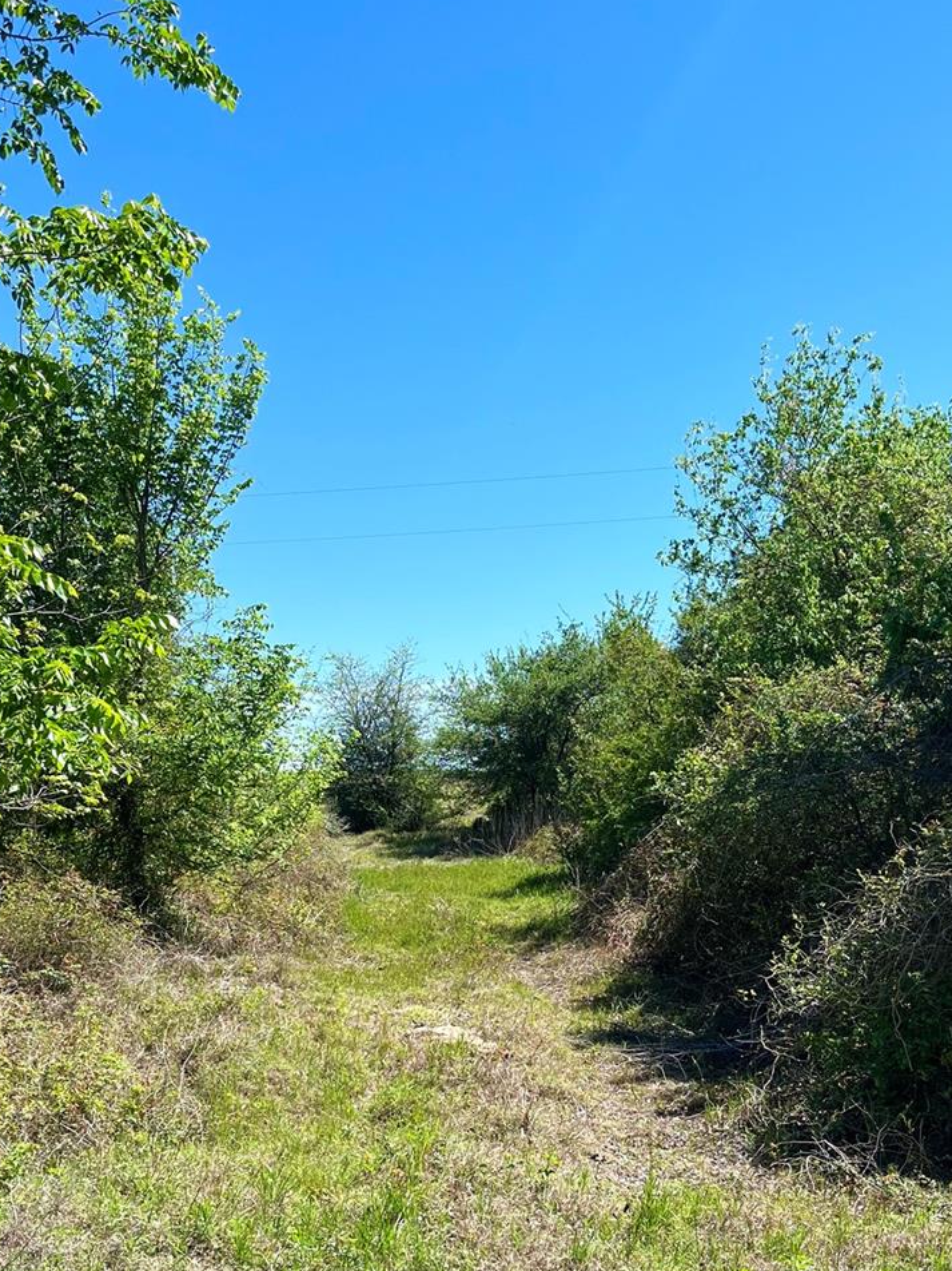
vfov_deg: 44.2
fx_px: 1540
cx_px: 493
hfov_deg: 34.3
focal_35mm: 42
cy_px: 834
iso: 50
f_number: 1.6
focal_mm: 5.1
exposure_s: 1/2632
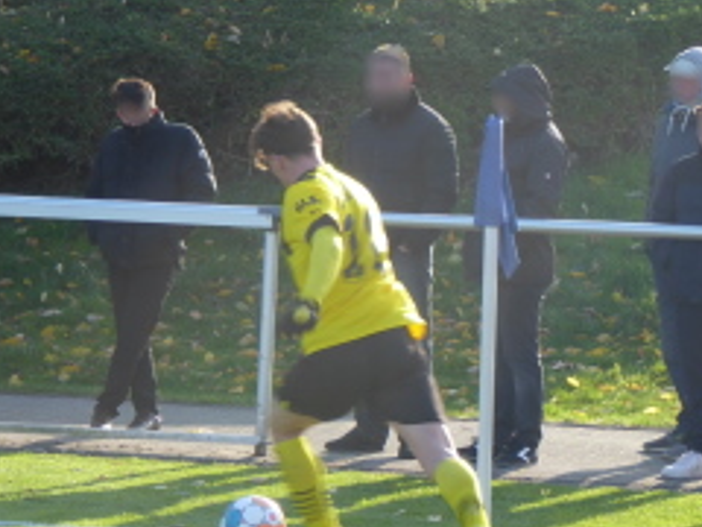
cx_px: 354
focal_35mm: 216
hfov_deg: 9.2
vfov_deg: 6.9
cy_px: 343
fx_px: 4380
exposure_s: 1/100
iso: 80
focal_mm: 20.6
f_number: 5.1
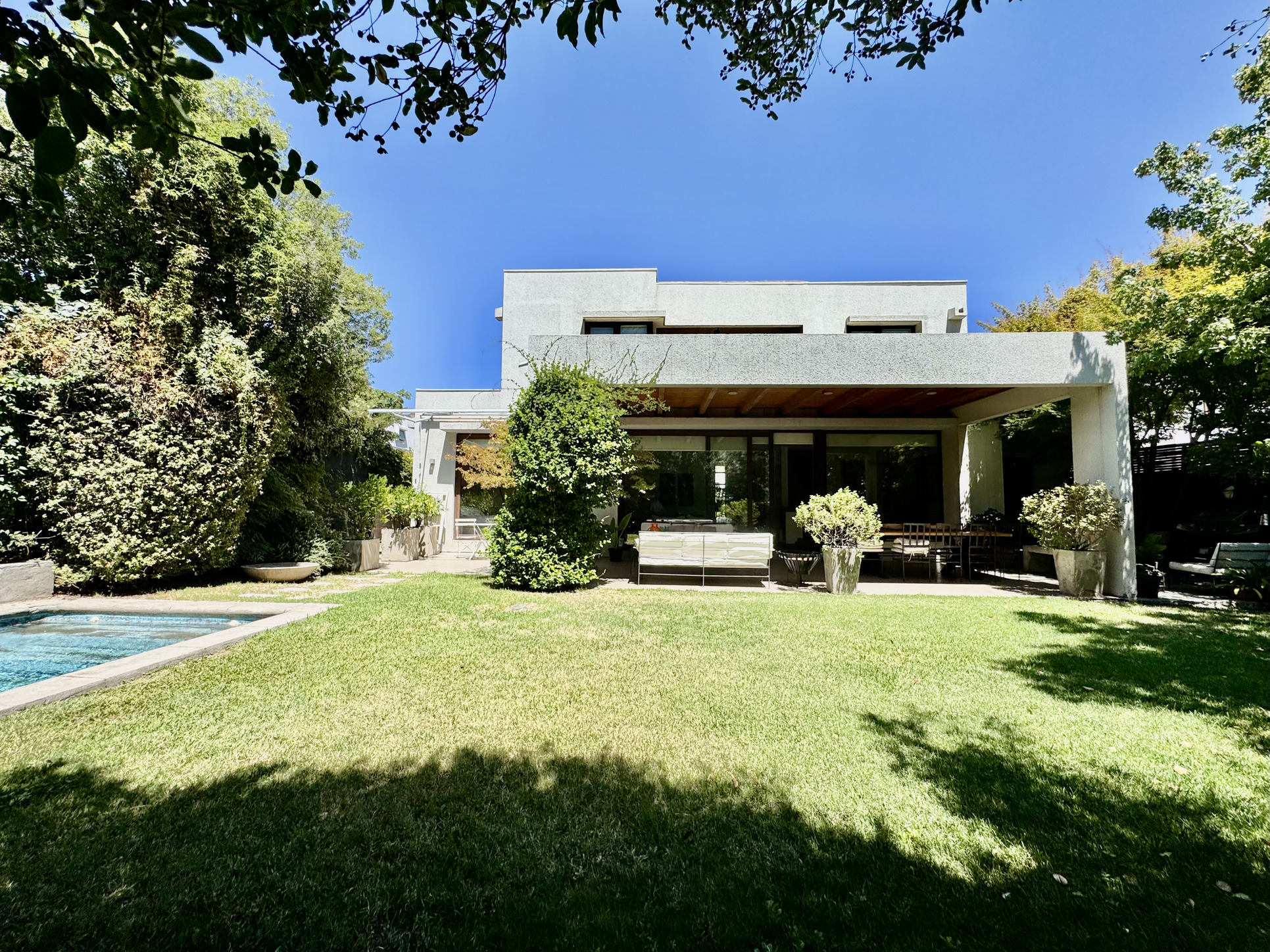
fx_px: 514
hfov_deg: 102.1
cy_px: 476
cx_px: 635
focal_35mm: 14
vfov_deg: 85.7
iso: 50
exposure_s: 1/1832
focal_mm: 2.22
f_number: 2.2
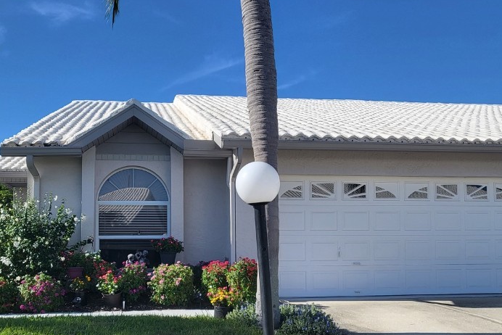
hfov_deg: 48.3
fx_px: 558
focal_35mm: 40
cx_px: 221
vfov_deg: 33.2
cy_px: 214
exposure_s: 1/2333
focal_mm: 4.25
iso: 50
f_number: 1.8
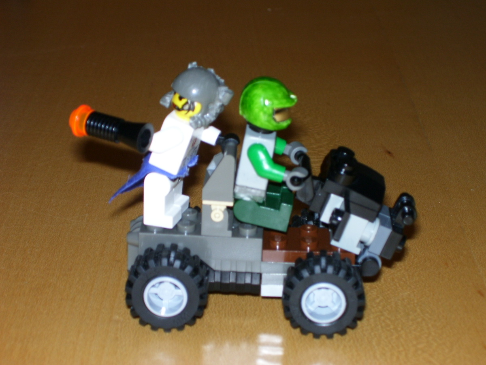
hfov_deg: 18.2
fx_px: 1516
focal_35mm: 108
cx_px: 243
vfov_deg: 13.7
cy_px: 182
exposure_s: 1/90
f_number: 4.6
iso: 80
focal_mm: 18
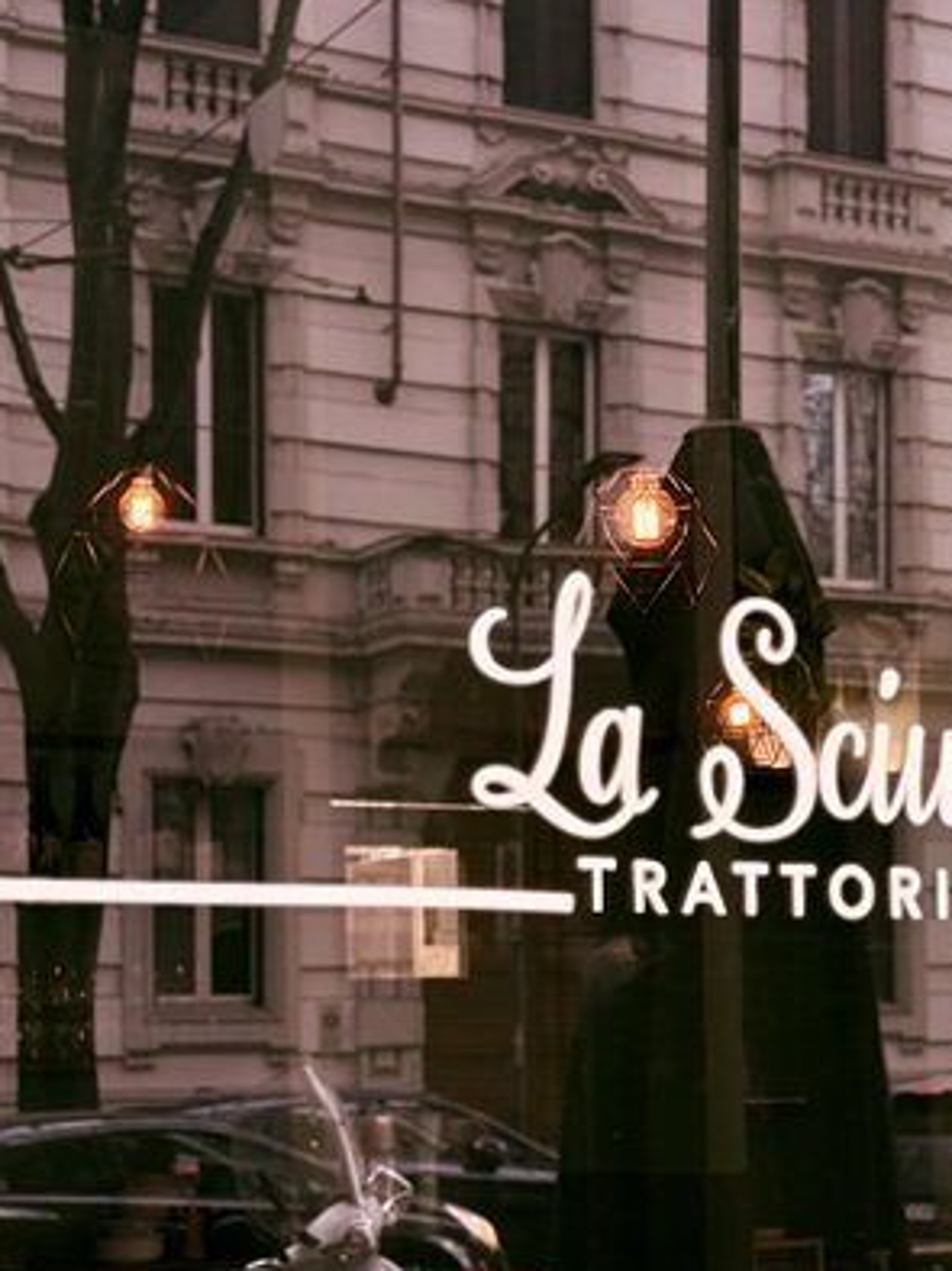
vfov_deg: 24.9
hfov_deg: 18.8
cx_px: 716
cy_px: 894
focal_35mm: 78
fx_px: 2863
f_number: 1.78
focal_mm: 6.76
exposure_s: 1/100
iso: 320
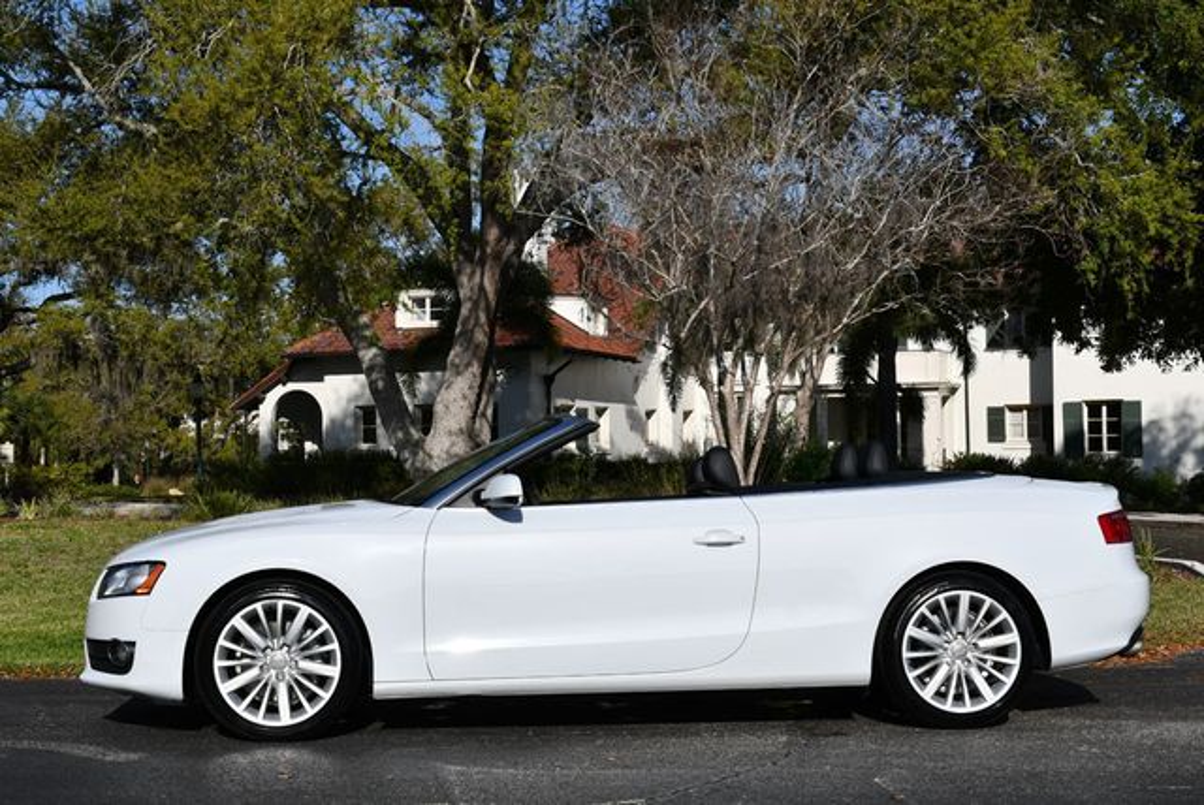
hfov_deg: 35.6
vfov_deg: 24.2
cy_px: 402
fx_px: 1875
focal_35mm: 56
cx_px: 602
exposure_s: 1/400
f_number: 10
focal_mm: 28
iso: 100
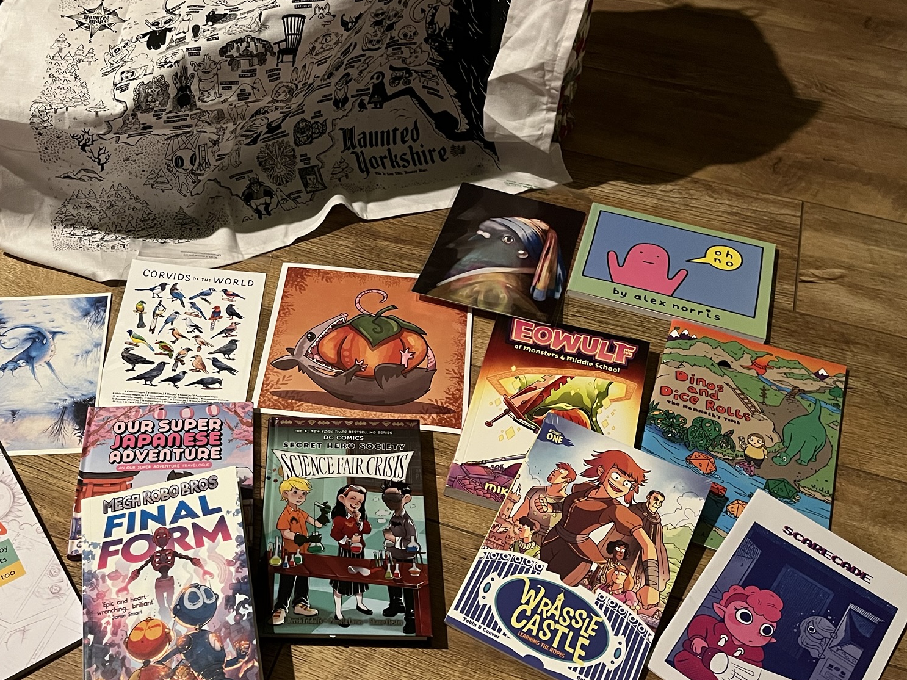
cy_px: 392
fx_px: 917
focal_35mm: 35
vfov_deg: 40.6
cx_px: 317
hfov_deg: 51.8
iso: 500
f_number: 1.6
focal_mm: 5.1
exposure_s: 1/33
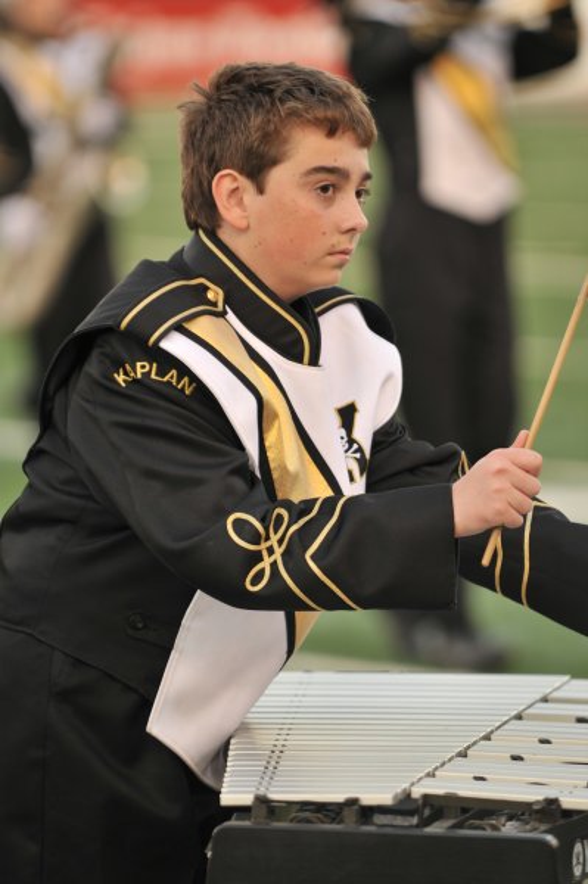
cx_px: 294
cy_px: 442
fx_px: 7362
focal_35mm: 300
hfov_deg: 4.6
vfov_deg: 6.9
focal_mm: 200
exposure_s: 1/400
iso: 200
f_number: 2.8
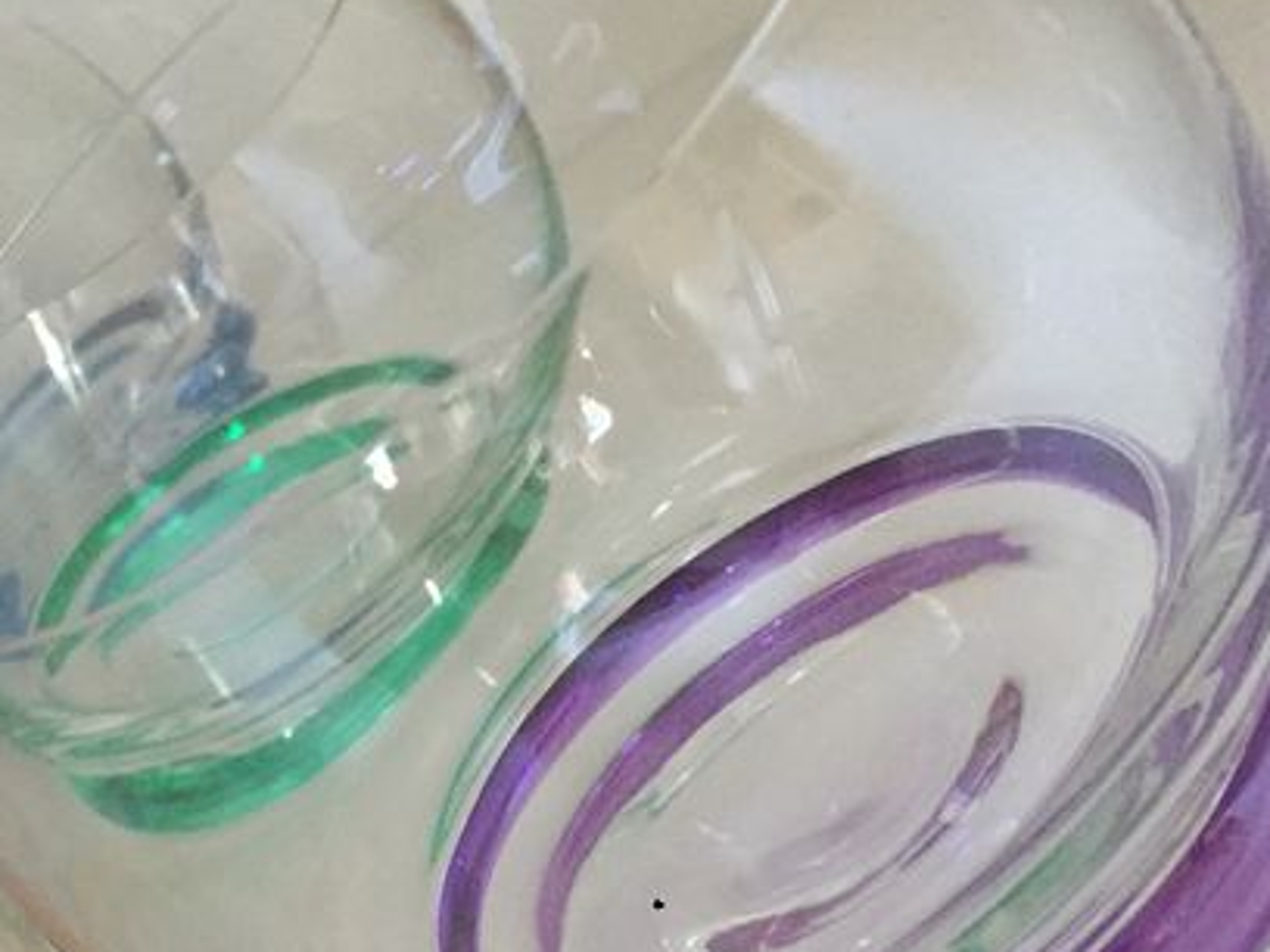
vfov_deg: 19.9
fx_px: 2605
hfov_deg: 26.3
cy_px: 1033
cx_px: 87
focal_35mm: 71
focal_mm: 4.15
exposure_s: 1/25
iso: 250
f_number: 2.2
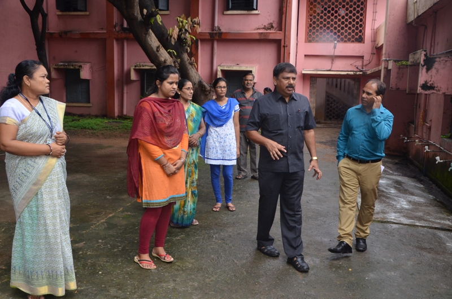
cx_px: 226
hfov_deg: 51.4
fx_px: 470
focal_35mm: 38
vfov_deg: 35.3
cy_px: 150
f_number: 11
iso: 640
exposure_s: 1/125
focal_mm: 25
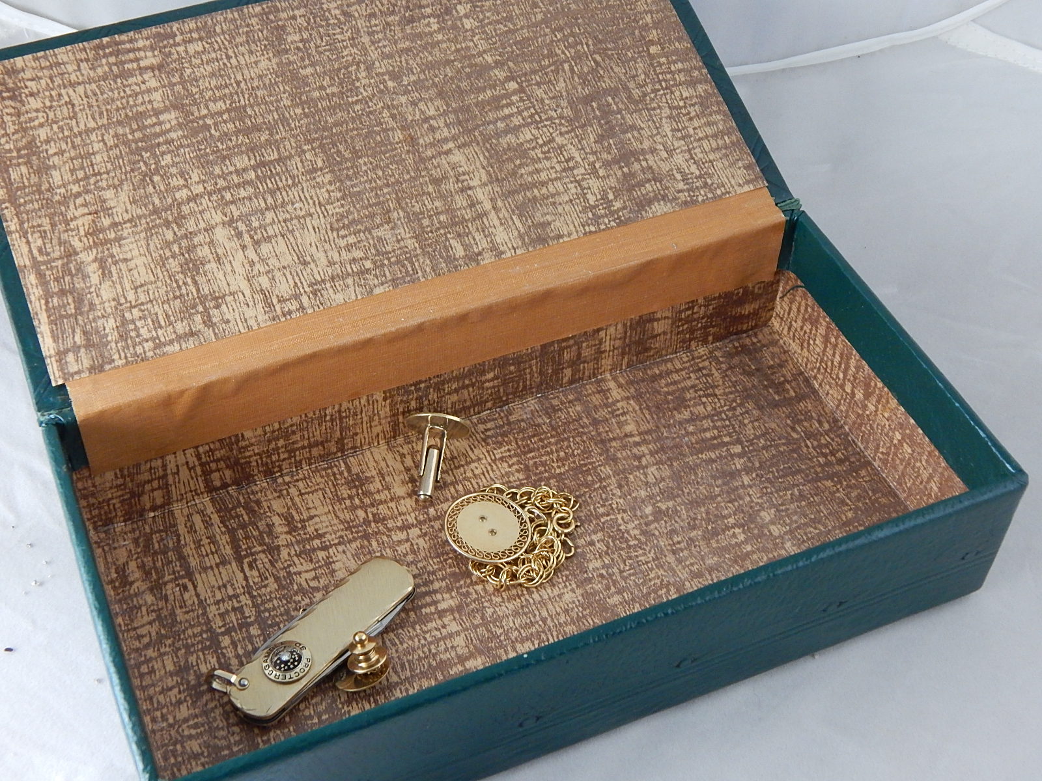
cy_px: 390
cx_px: 521
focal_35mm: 48
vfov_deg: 30.3
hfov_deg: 39.7
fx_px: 1445
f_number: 3.7
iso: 400
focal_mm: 8.6
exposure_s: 1/50
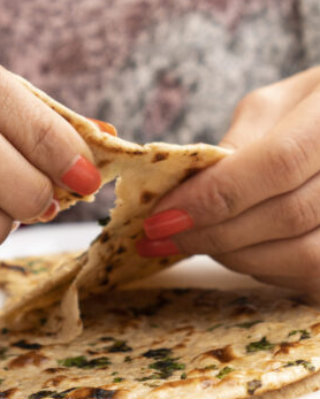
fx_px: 1290
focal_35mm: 109
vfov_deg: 17.6
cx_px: 307
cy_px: 171
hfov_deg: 14.0
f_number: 4
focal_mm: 35
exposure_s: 1/100
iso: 100
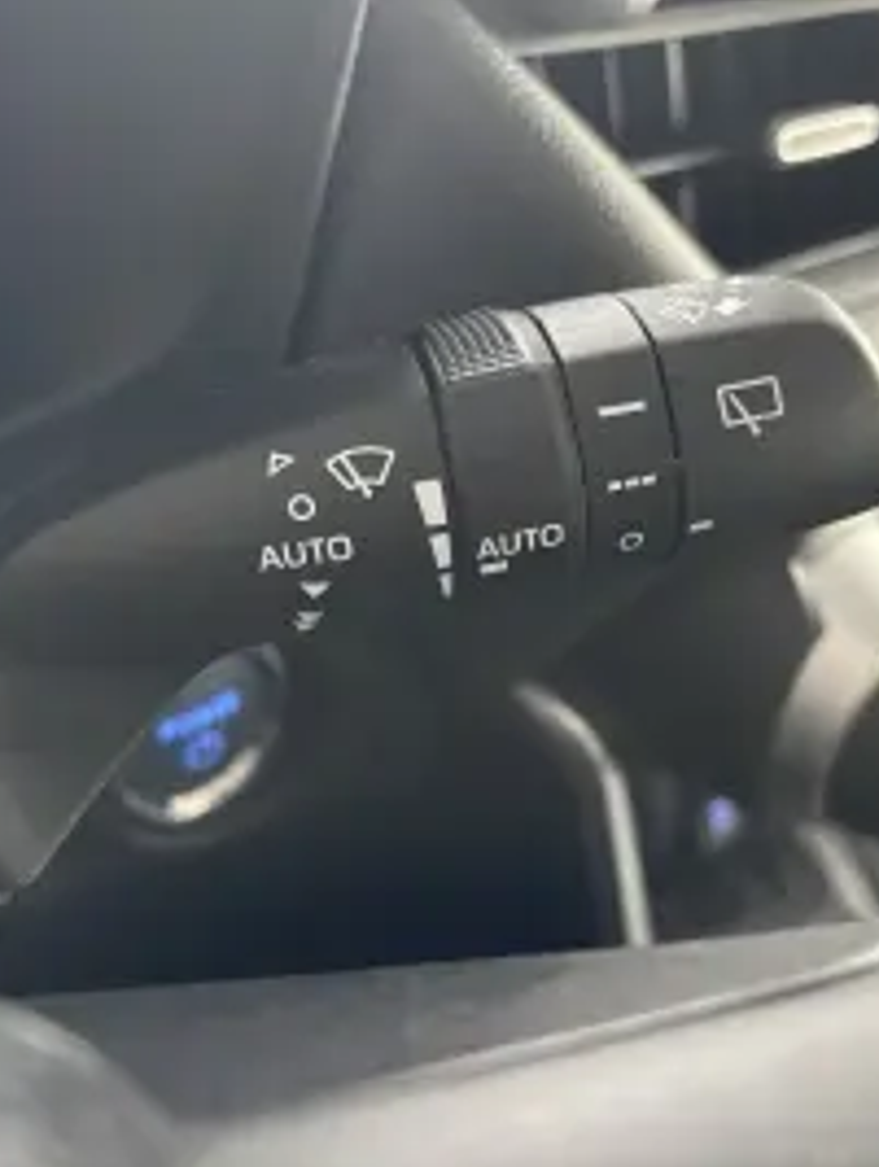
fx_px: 1182
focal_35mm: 35
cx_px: 472
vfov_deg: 52.6
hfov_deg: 40.8
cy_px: 586
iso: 500
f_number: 1.6
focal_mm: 5.96
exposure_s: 1/49
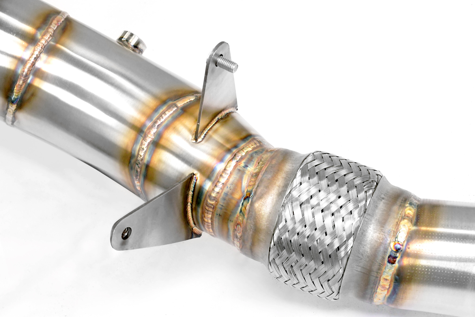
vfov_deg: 23.8
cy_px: 158
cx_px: 238
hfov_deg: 35.1
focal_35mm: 57
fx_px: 752
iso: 2500
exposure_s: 1/125
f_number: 13
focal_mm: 38
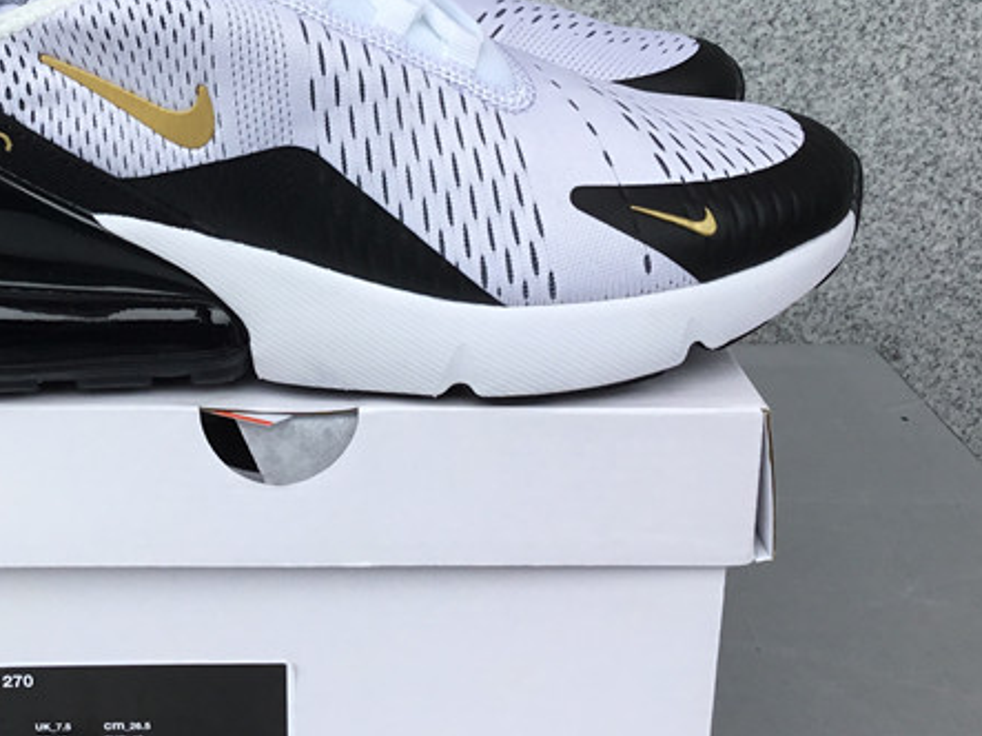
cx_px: 208
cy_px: 160
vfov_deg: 25.7
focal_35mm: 56
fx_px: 1588
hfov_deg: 33.4
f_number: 2.4
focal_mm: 3.3
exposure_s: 1/466
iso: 25
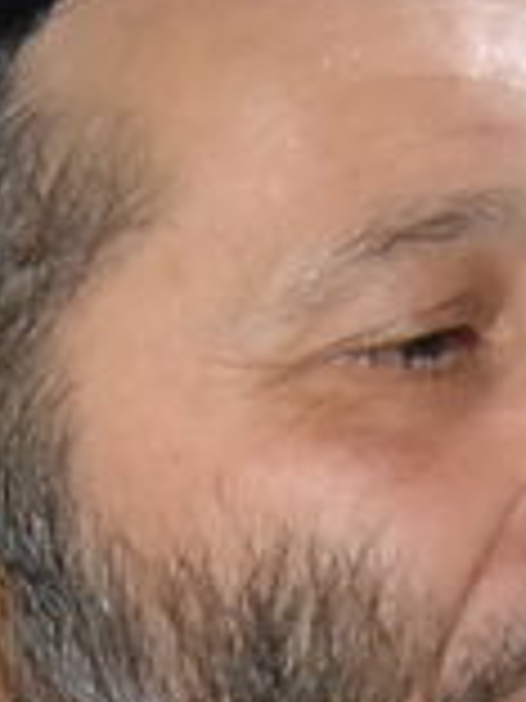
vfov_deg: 7.3
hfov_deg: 5.7
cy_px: 1451
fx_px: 5247
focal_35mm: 259
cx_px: 450
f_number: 2.8
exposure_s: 1/100
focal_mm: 20
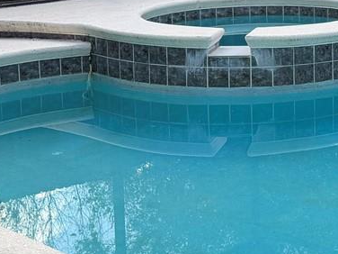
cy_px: -1
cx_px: 520
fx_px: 996
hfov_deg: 17.2
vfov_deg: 14.3
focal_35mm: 102
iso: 80
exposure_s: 1/539
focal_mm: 6.76
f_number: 1.78
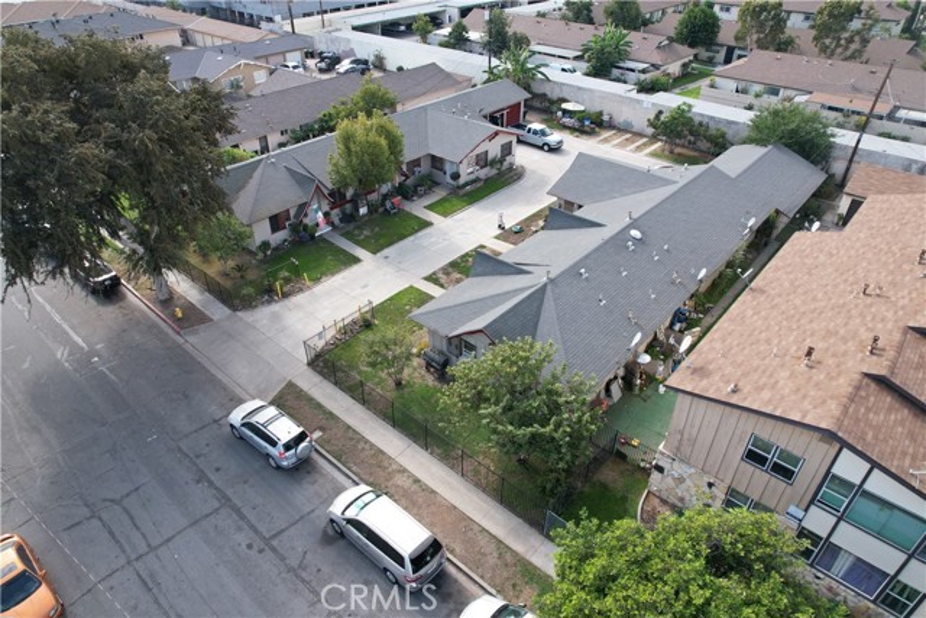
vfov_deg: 57.3
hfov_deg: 78.6
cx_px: 463
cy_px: 309
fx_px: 566
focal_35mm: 22
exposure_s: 1/500
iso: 120
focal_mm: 8.38
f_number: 2.8
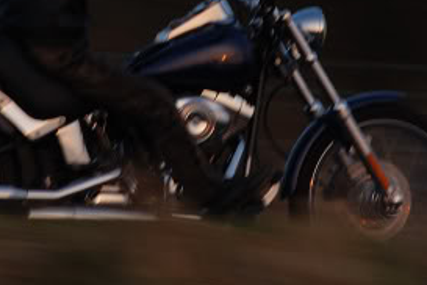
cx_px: 171
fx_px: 13343
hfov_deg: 1.8
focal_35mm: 1125
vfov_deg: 1.2
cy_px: -30
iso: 200
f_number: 14
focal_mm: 200
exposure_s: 1/100
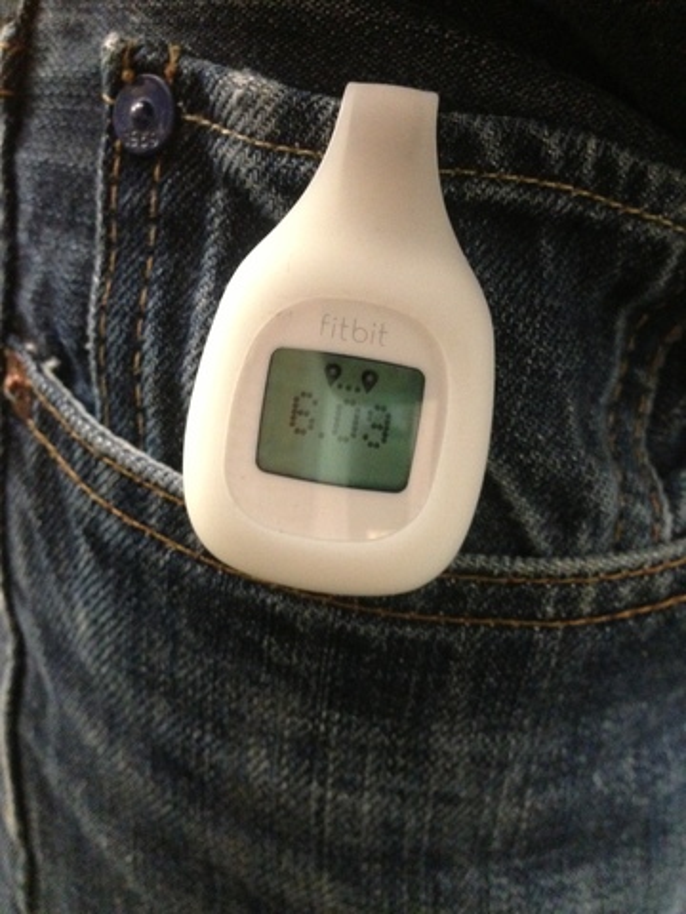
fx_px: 872
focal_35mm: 33
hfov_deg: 42.9
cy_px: 457
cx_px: 343
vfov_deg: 55.4
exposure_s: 1/15
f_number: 2.4
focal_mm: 4.13
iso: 640
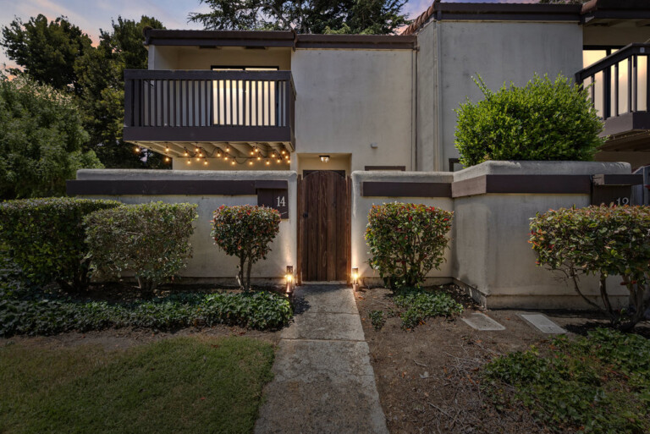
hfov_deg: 96.7
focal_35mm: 16
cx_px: 325
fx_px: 289
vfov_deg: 73.8
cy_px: 217
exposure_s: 1/100
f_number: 8
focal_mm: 16
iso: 400
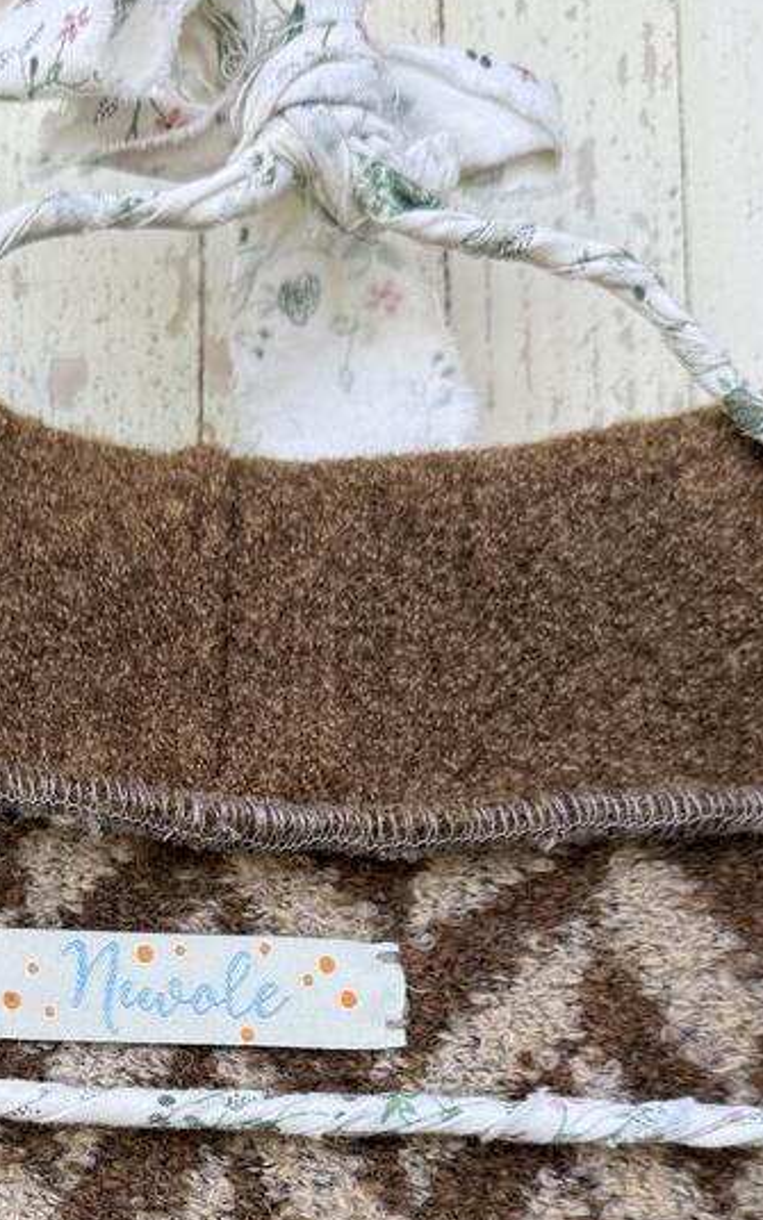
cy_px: 1045
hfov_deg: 22.0
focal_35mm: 57
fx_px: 1896
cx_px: 27
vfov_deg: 34.1
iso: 80
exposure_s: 1/399
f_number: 1.78
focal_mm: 6.76
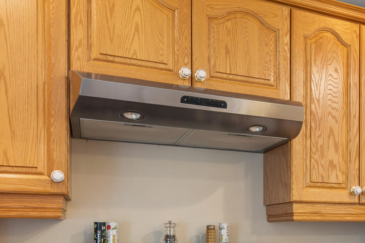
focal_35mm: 45
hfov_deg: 40.3
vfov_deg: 27.7
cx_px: 323
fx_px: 460
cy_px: 248
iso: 250
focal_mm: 16.5
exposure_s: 6
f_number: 7.1
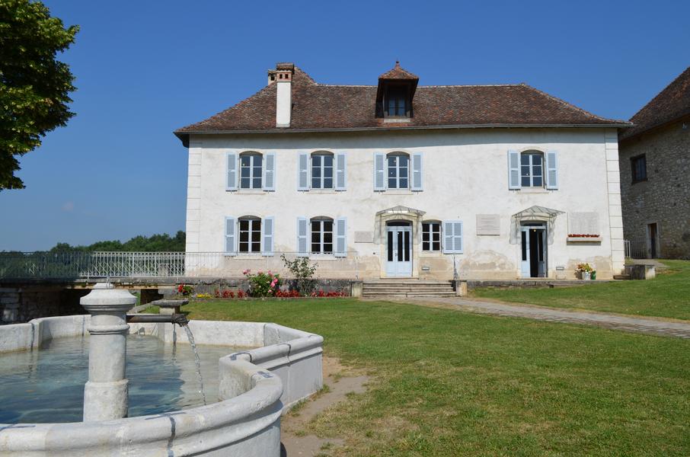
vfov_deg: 47.7
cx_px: 345
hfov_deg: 67.5
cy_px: 228
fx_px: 516
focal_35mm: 27
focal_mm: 18
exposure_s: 1/400
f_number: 9
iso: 100
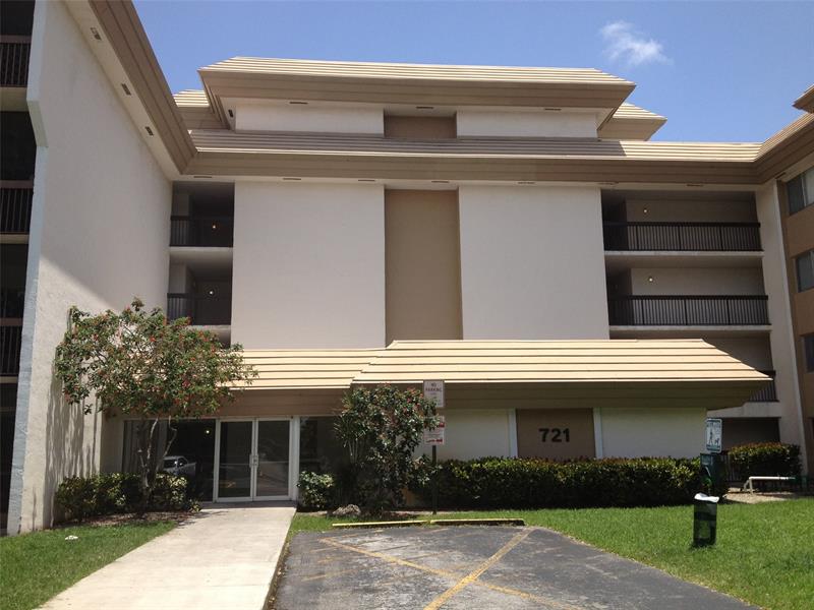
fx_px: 823
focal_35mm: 35
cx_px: 407
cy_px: 305
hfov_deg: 52.6
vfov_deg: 40.7
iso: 64
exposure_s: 1/1577
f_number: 2.4
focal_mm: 4.28
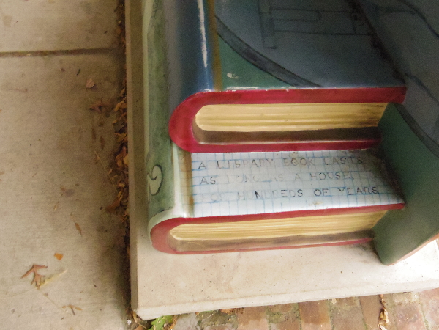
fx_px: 431
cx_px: 220
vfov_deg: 41.8
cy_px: 165
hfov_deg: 54.0
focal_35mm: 34
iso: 3200
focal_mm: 6.2
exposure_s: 1/50
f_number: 7.1
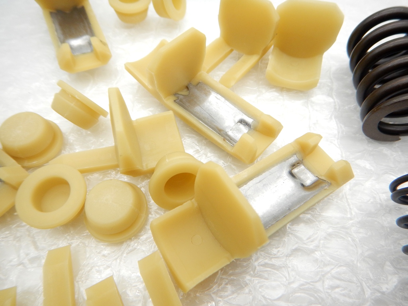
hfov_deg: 71.6
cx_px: 204
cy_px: 153
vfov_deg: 56.8
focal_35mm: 24
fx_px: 283
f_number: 2.8
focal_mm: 4.3
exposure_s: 1/250
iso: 180
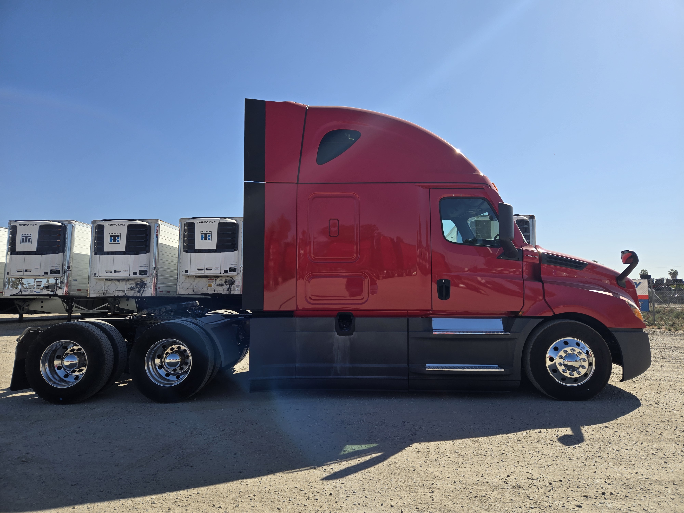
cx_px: 342
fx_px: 454
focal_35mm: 23
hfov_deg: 73.9
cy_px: 256
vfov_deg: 58.9
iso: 25
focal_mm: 5.4
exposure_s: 1/1732
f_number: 1.8
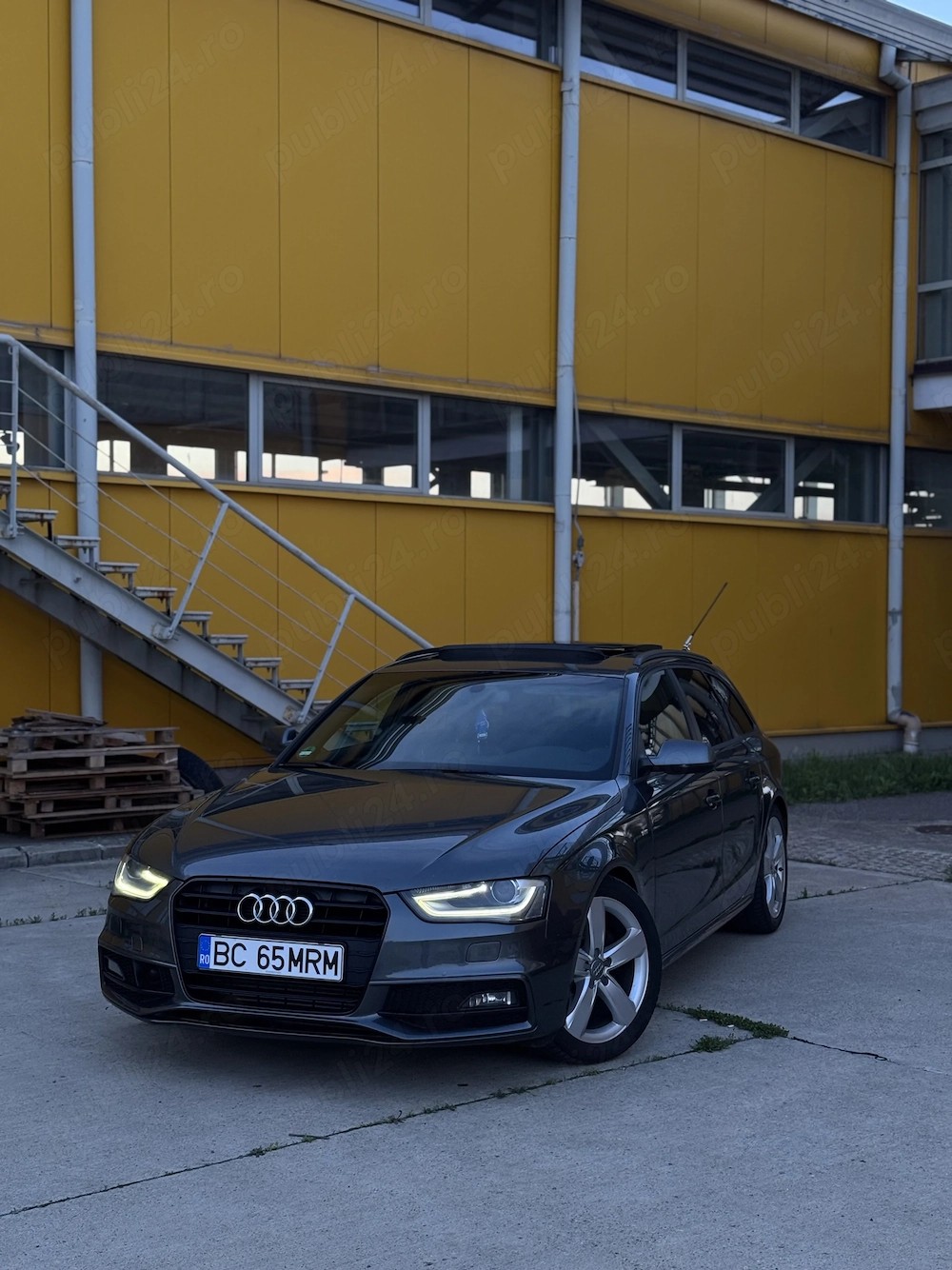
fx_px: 1761
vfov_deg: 39.7
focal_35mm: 48
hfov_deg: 30.3
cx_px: 476
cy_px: 635
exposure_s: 1/49
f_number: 1.78
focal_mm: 6.76
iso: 125
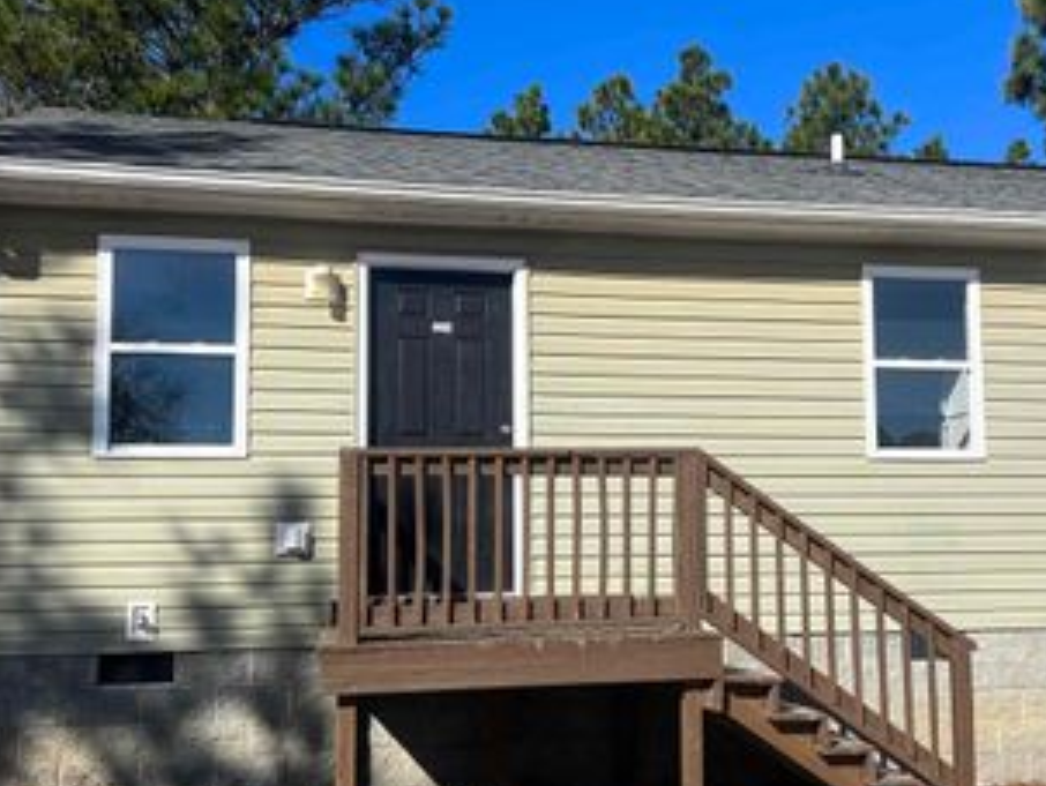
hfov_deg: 43.7
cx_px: 613
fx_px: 1300
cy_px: 435
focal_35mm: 43
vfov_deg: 33.6
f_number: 1.5
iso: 50
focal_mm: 5.7
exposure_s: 1/5319
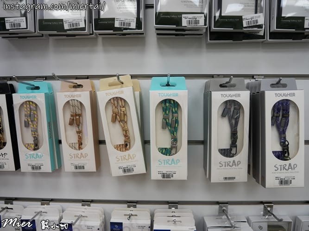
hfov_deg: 71.6
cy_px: 116
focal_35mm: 24
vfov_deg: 56.8
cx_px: 154
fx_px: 214
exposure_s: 1/125
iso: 200
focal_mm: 12
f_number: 3.5
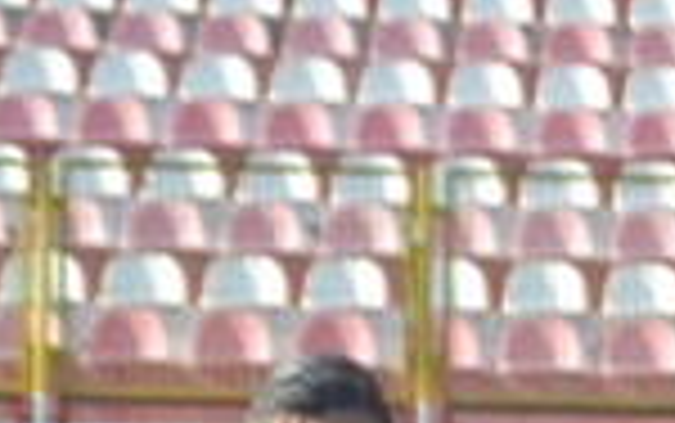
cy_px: 902
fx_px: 4197
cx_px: 914
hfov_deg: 9.0
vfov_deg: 5.6
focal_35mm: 228
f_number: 5.6
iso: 400
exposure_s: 1/1250
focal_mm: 32
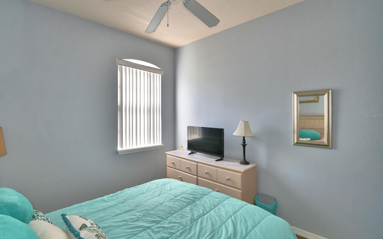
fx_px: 177
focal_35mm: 17
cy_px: 115
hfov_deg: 94.1
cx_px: 175
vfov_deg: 68.0
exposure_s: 1/60
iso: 110
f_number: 4.5
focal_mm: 10
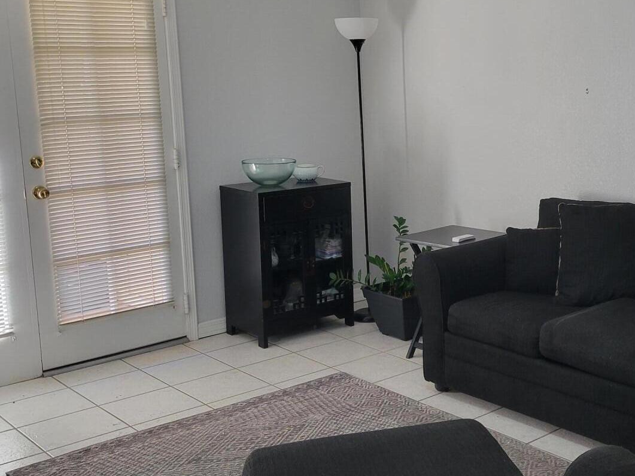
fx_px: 899
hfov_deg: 37.7
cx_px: 493
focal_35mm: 49
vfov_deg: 29.7
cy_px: 212
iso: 125
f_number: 1.8
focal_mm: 5.4
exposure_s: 1/120
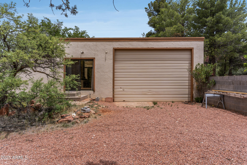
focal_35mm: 22
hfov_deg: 78.6
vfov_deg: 57.2
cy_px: 82
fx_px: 151
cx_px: 124
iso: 250
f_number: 9
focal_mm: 22
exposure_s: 1/640
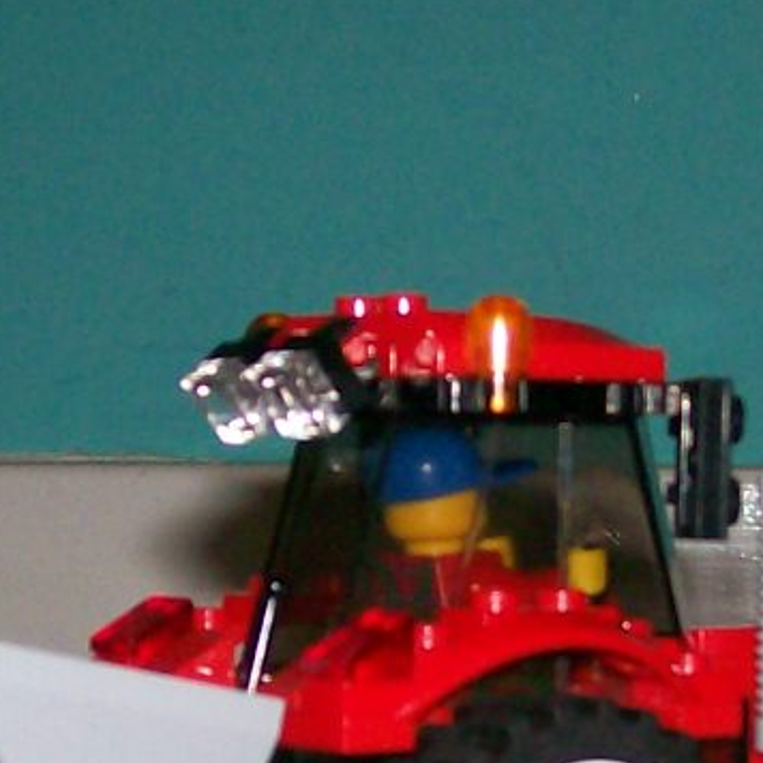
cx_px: 431
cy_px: 519
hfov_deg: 12.2
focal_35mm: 143
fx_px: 3566
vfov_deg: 12.2
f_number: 2.7
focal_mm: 6
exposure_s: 1/64
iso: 80
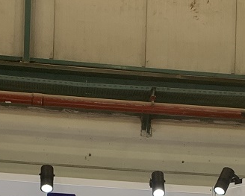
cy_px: 334
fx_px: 842
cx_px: 143
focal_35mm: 116
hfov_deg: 16.5
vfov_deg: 12.4
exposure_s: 1/100
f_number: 1.8
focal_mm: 4.25
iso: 64
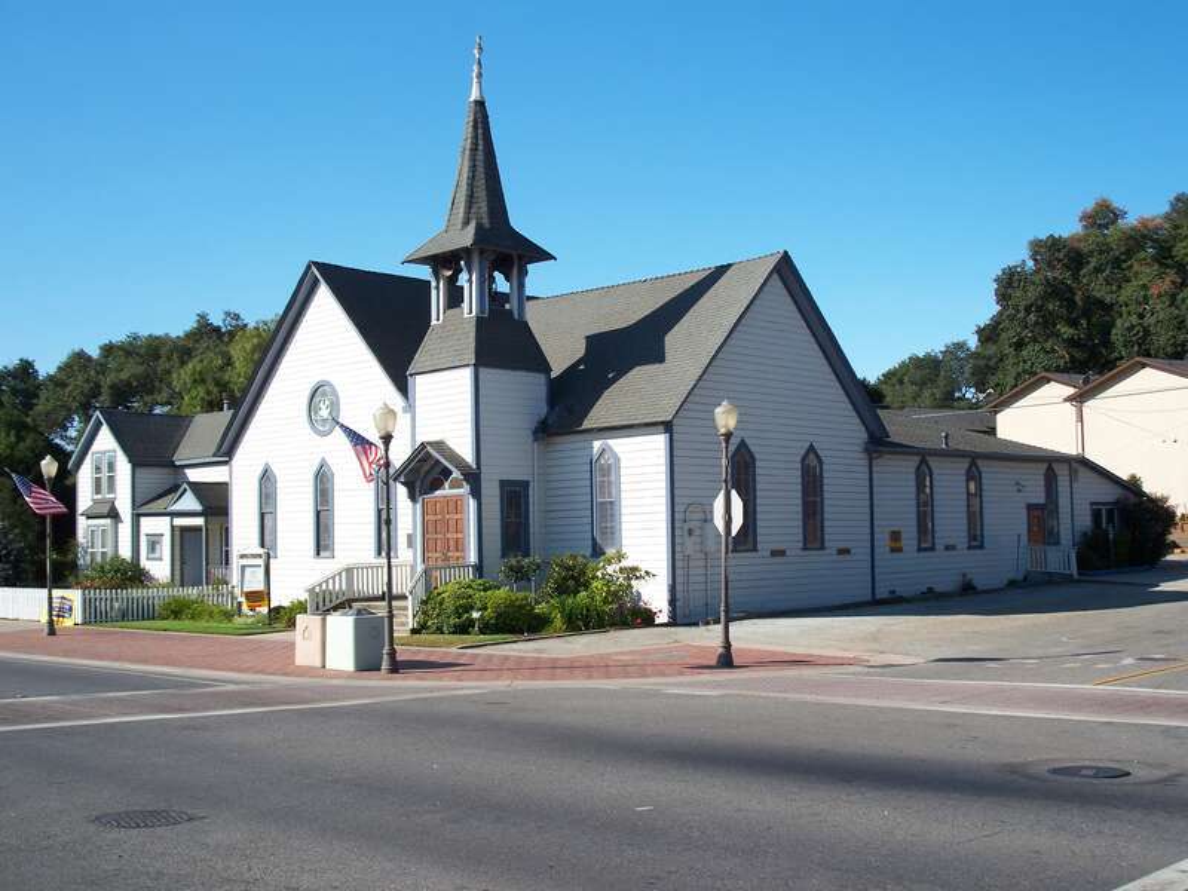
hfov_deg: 43.9
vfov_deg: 33.6
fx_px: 1476
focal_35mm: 43
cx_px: 594
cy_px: 446
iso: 64
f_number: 3.2
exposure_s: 1/640
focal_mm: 9.1
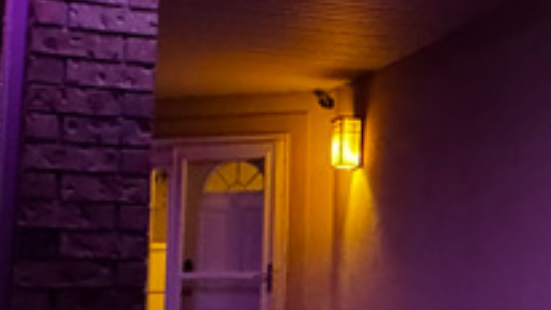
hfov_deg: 26.0
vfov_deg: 15.9
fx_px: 1111
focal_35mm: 76
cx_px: 591
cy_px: 176
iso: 1250
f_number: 2.2
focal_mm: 2.22
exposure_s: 1/30
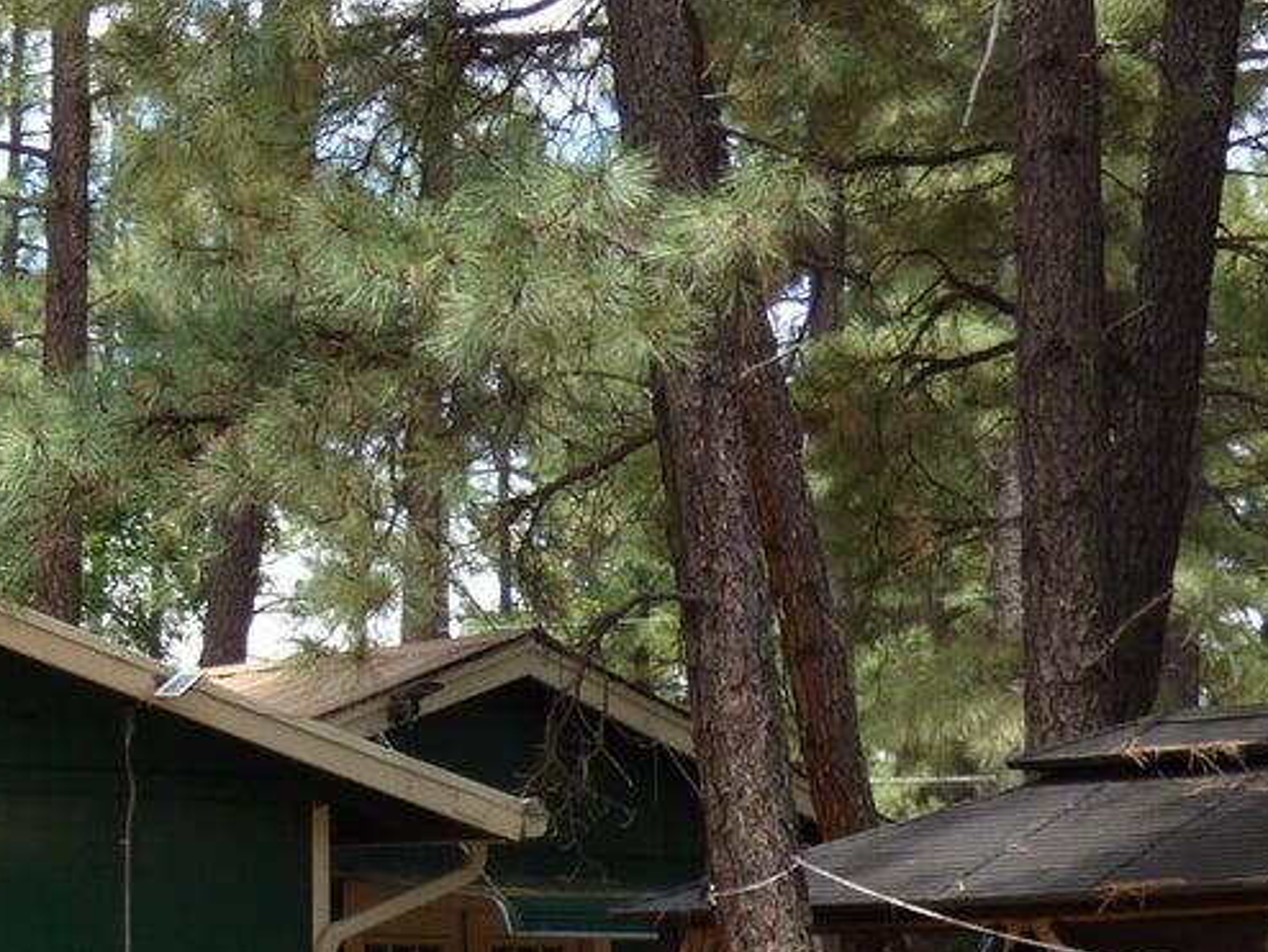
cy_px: 862
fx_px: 4654
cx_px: -373
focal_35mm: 127
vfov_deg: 11.6
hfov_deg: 14.8
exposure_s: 1/200
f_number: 3.8
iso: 100
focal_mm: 8.24
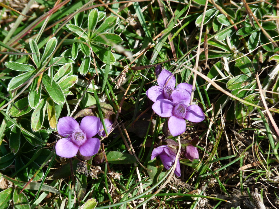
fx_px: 3869
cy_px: 104
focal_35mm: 480
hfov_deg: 4.1
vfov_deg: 3.1
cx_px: 140
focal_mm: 85.3
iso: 100
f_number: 5.6
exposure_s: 1/400
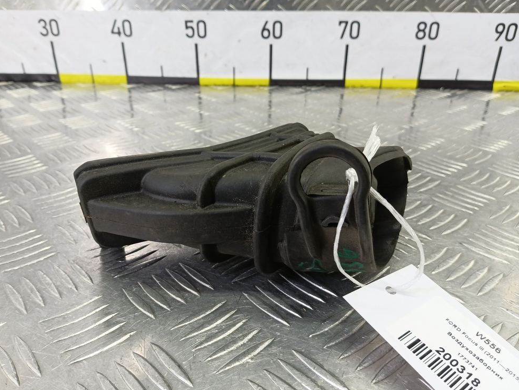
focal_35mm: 24
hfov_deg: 71.6
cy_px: 198
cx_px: 252
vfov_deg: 56.8
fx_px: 360
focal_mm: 4.11
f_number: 1.6
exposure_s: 1/50
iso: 162
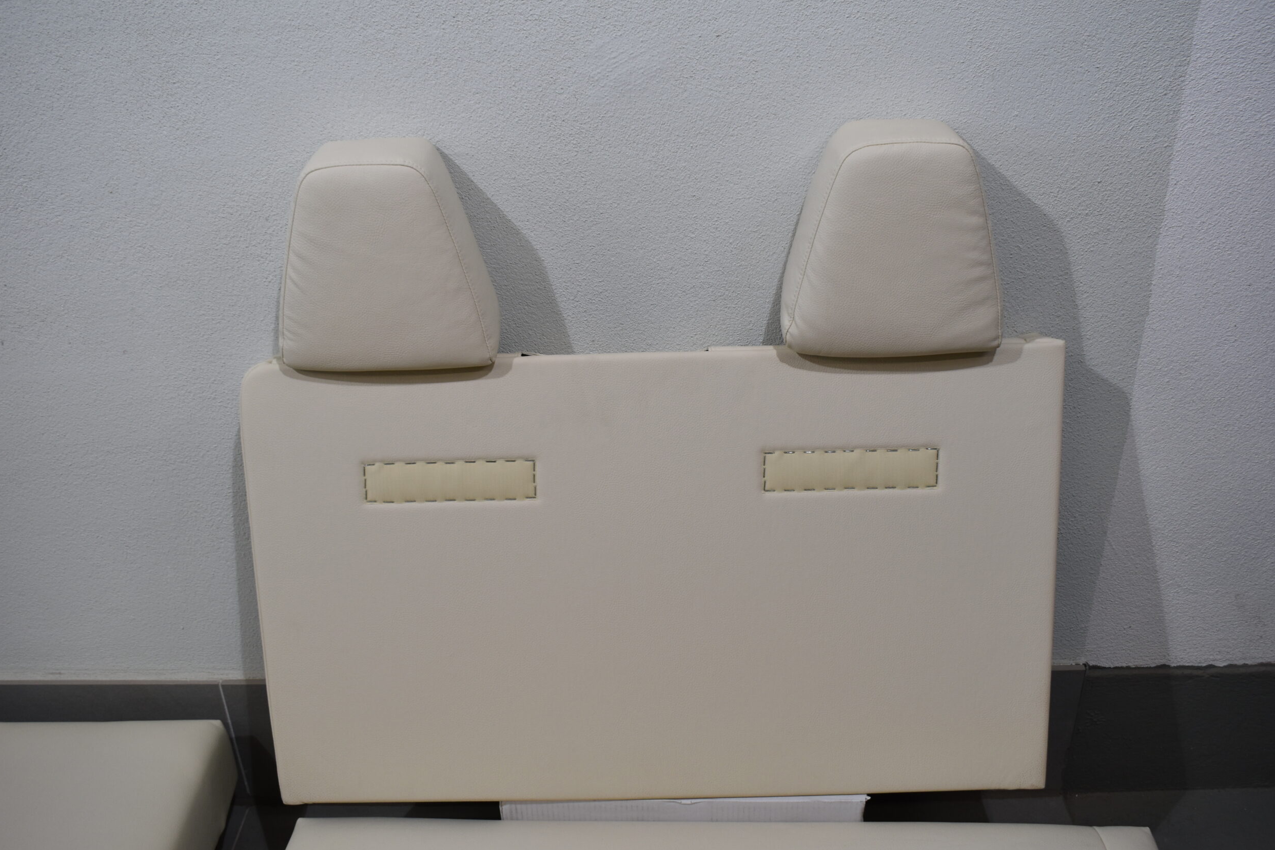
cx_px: 646
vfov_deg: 38.9
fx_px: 1204
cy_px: 430
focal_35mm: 34
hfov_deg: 55.8
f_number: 5.6
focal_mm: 22
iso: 320
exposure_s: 1/125
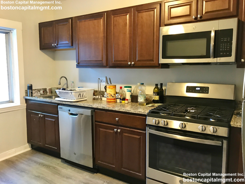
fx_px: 198
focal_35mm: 28
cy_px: 92
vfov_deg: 49.7
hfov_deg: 63.4
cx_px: 122
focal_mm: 3.99
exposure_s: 1/11
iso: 100
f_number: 1.8
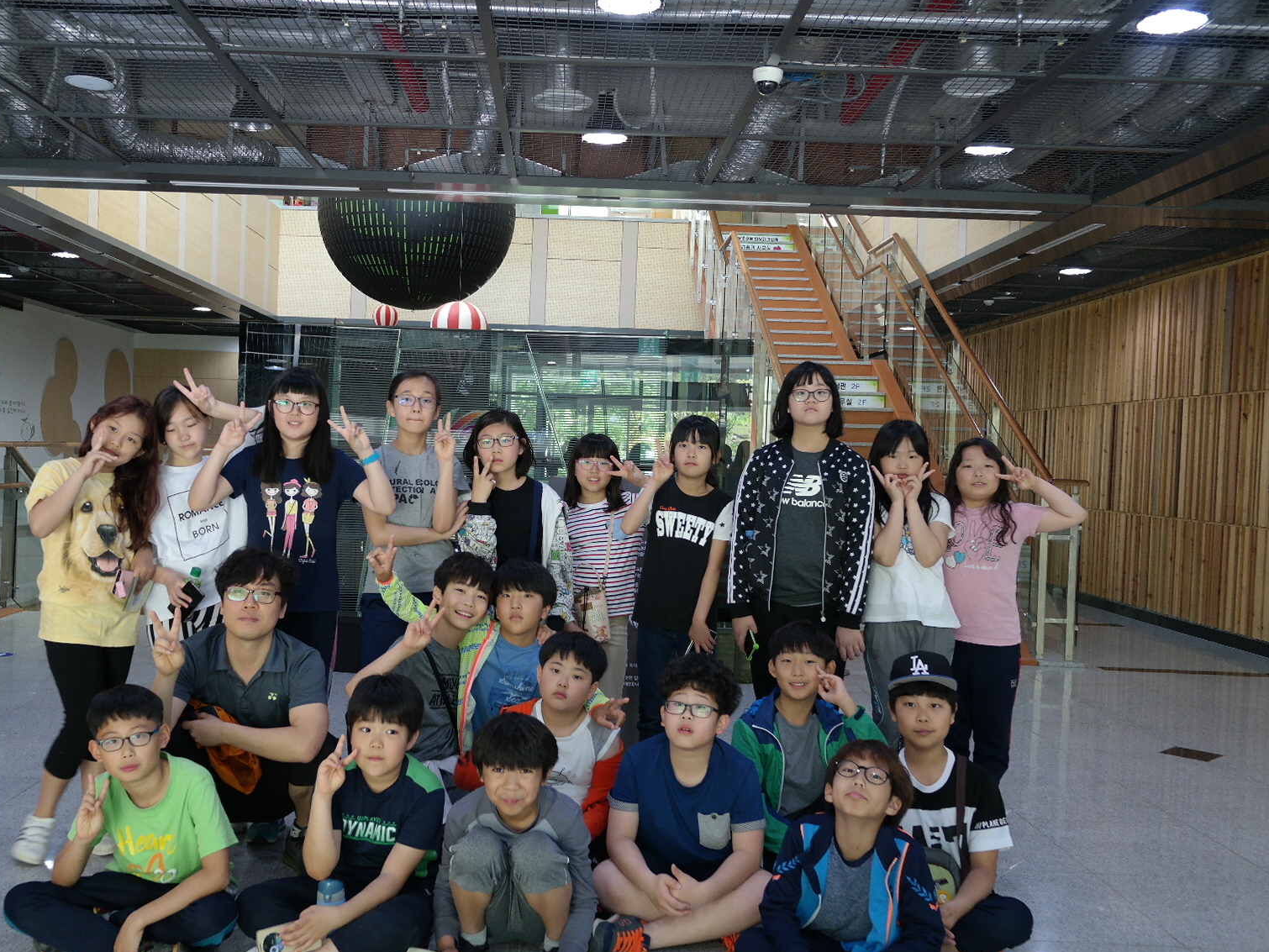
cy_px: 480
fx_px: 1210
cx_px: 557
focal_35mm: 33
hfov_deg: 55.2
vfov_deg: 43.0
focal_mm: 20
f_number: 3.5
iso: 400
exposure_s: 1/40
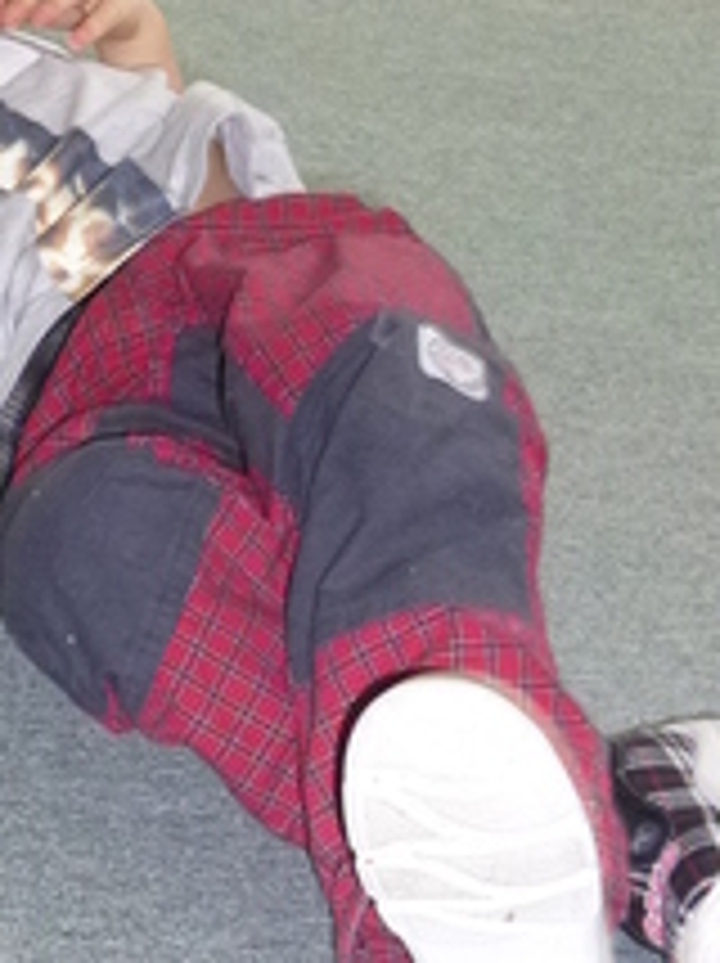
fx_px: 2807
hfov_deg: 14.1
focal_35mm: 101
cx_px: -198
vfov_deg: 19.5
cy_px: 405
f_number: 3.3
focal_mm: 4.9
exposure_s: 1/60
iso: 200
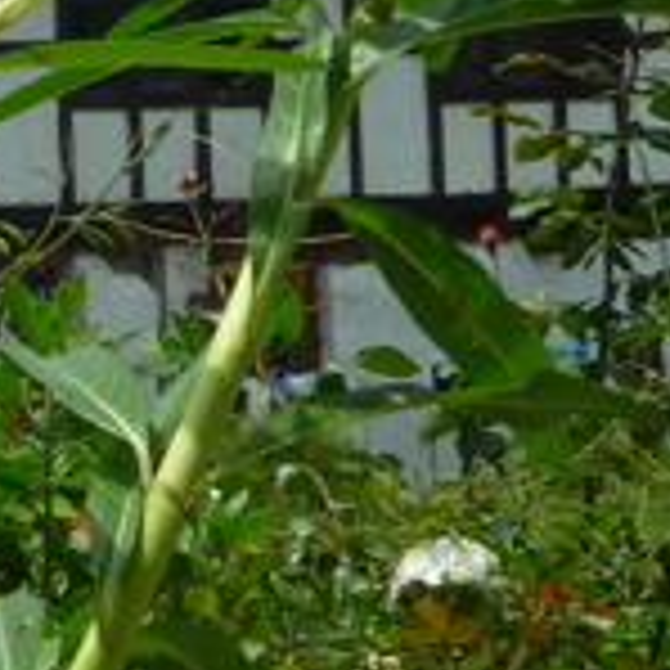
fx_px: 4642
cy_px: -881
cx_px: -823
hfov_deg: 7.8
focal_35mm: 212
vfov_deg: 7.7
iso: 80
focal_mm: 6.3
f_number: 5.6
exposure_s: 1/320
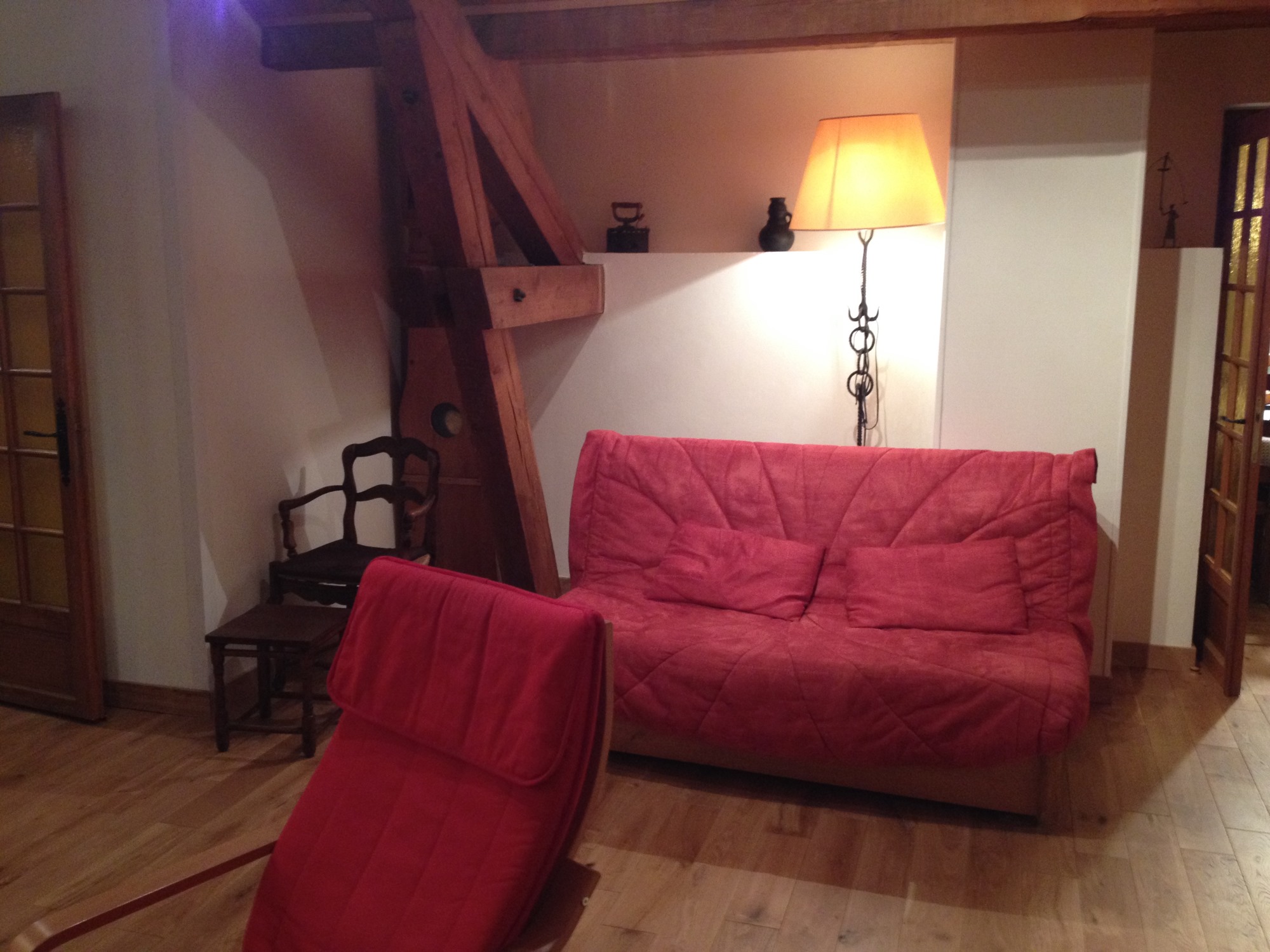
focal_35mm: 35
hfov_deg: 52.6
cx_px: 635
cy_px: 476
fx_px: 1284
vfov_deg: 40.7
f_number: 2.4
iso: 200
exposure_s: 1/20
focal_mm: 4.28
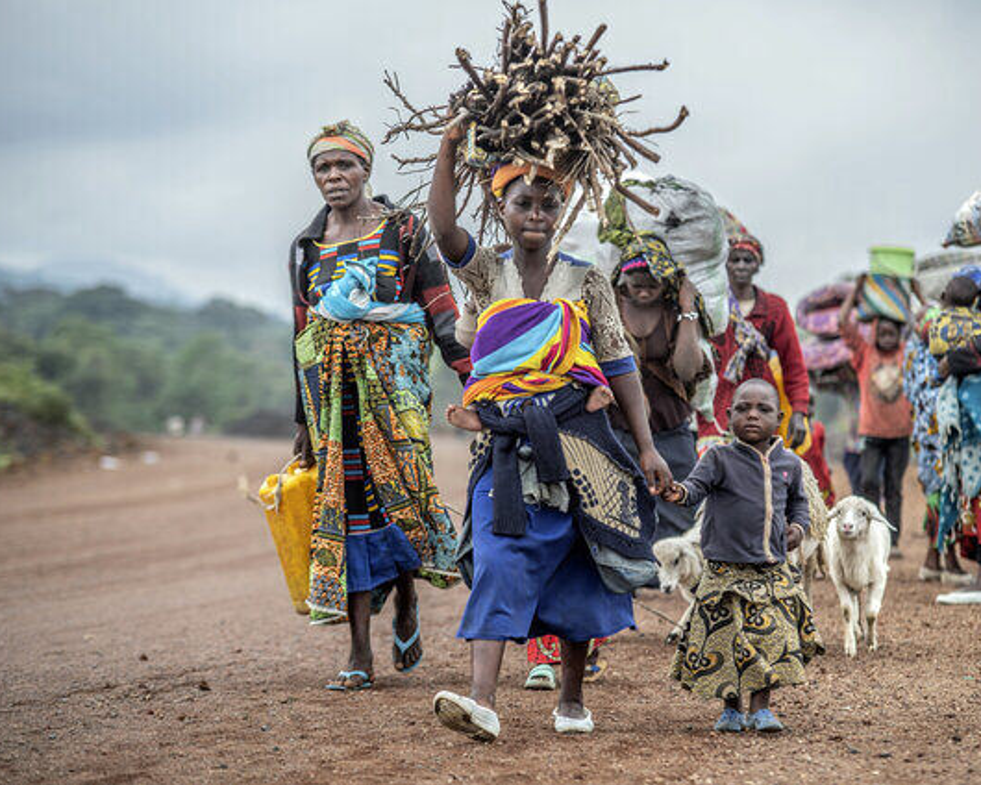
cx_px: 555
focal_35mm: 136
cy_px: 393
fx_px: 3949
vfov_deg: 11.4
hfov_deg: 14.2
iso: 100
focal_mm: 120
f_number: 3.5
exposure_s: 1/200
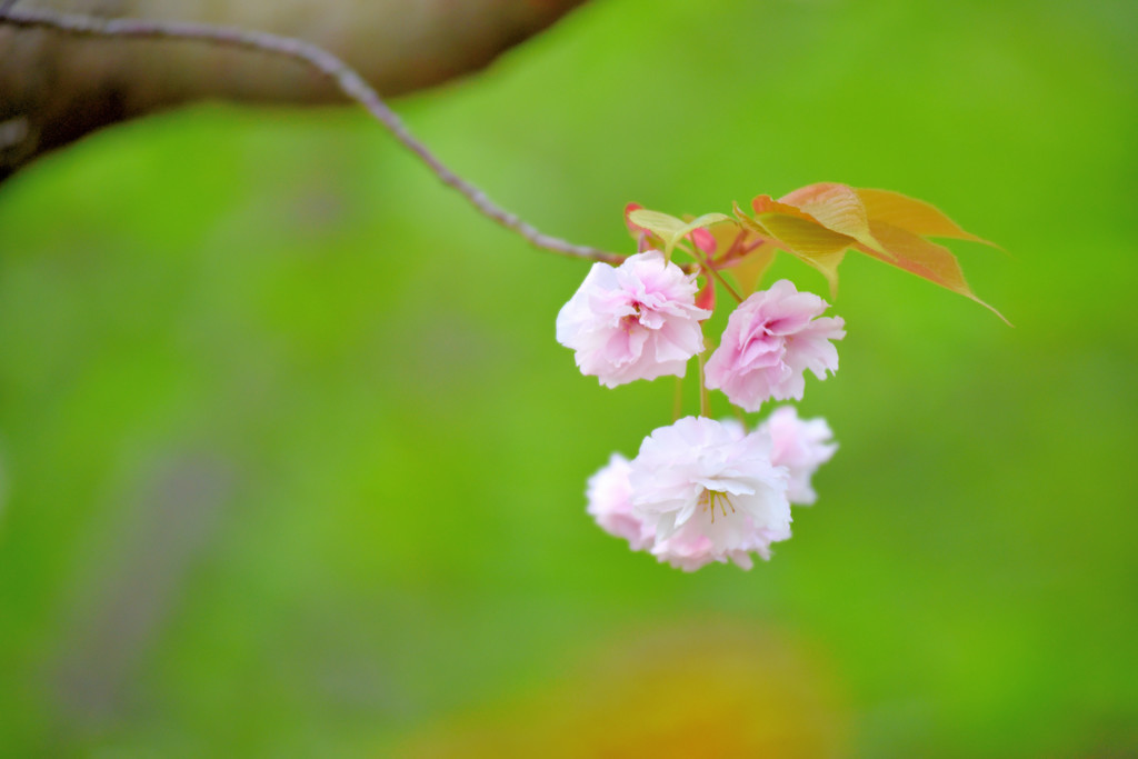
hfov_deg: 10.3
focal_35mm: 200
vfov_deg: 6.9
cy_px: 380
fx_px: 6323
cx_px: 569
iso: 1600
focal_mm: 200
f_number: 4
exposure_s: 1/320
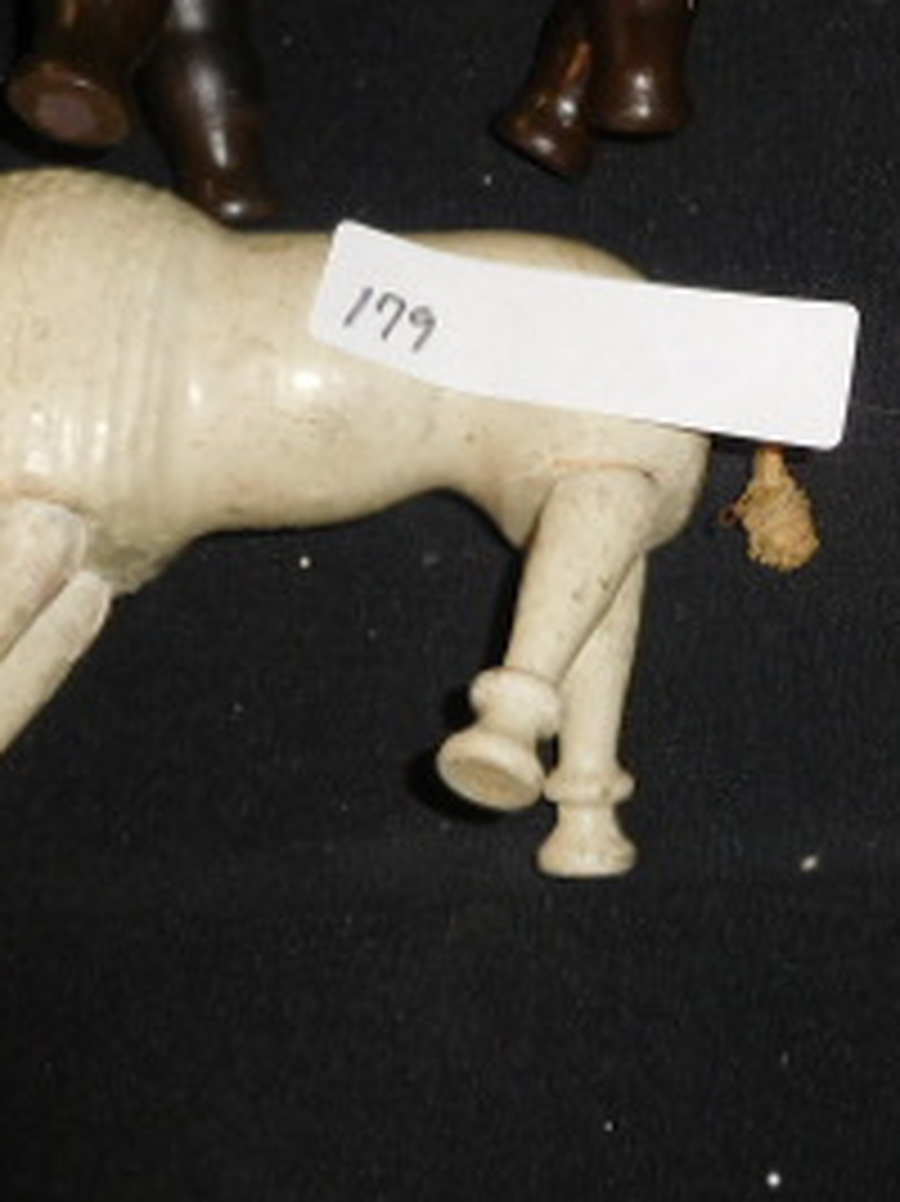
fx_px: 2082
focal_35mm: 60
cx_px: 963
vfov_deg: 32.0
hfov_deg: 23.1
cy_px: 414
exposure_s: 1/30
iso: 200
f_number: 3.4
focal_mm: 4.5
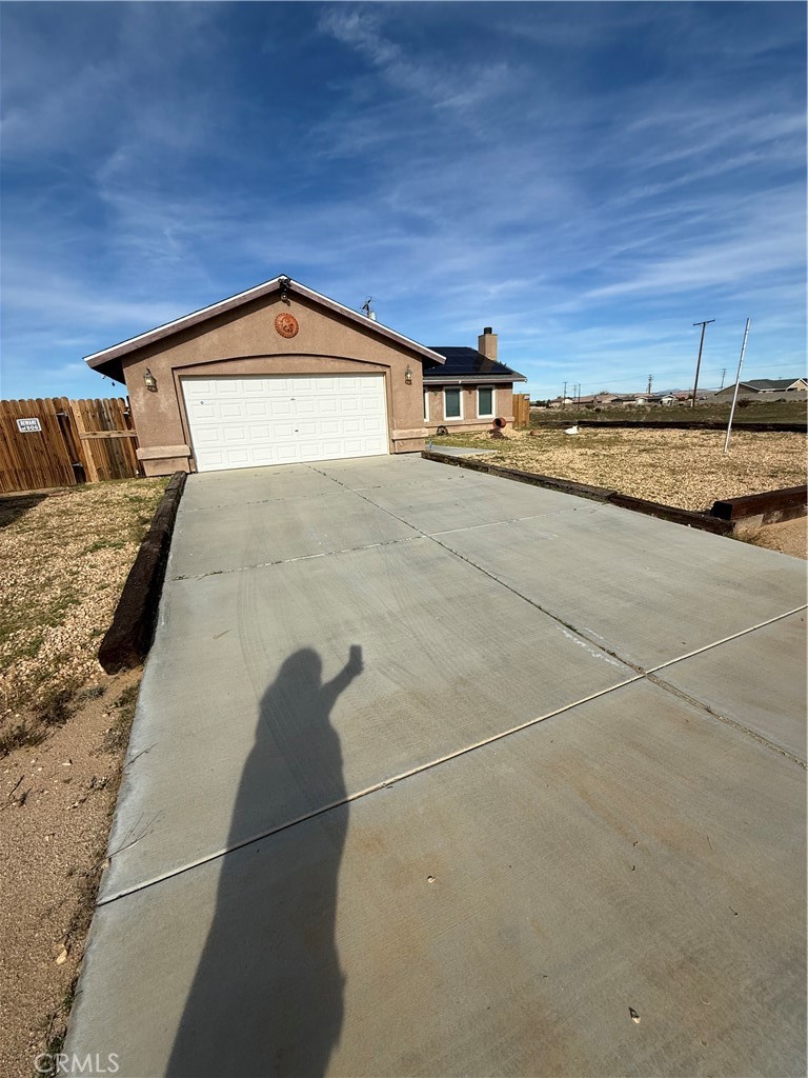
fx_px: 436
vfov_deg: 102.1
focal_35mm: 14
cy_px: 539
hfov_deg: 85.7
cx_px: 404
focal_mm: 2.22
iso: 50
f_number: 2.2
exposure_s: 1/4425
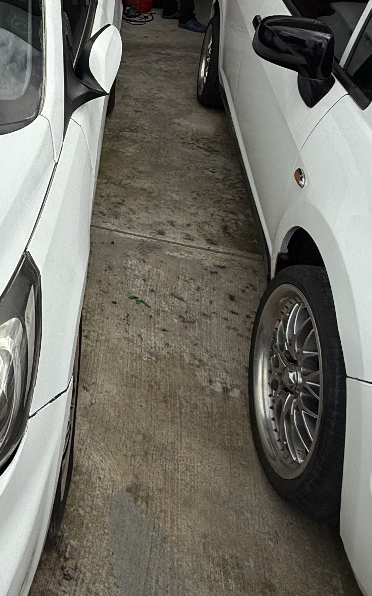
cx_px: -121
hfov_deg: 28.9
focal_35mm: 35
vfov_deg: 50.6
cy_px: 88
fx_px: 568
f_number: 2.2
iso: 50
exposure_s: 1/1961
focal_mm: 2.22
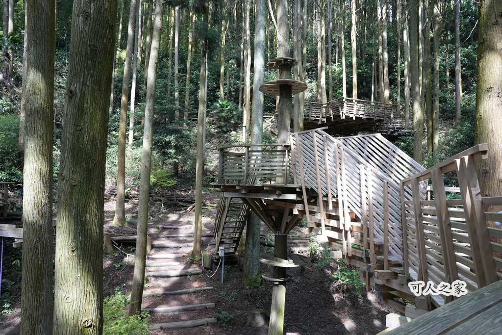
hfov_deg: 73.7
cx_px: 251
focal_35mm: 24
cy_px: 168
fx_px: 335
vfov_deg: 53.1
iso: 2000
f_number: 8
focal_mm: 24
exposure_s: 1/320
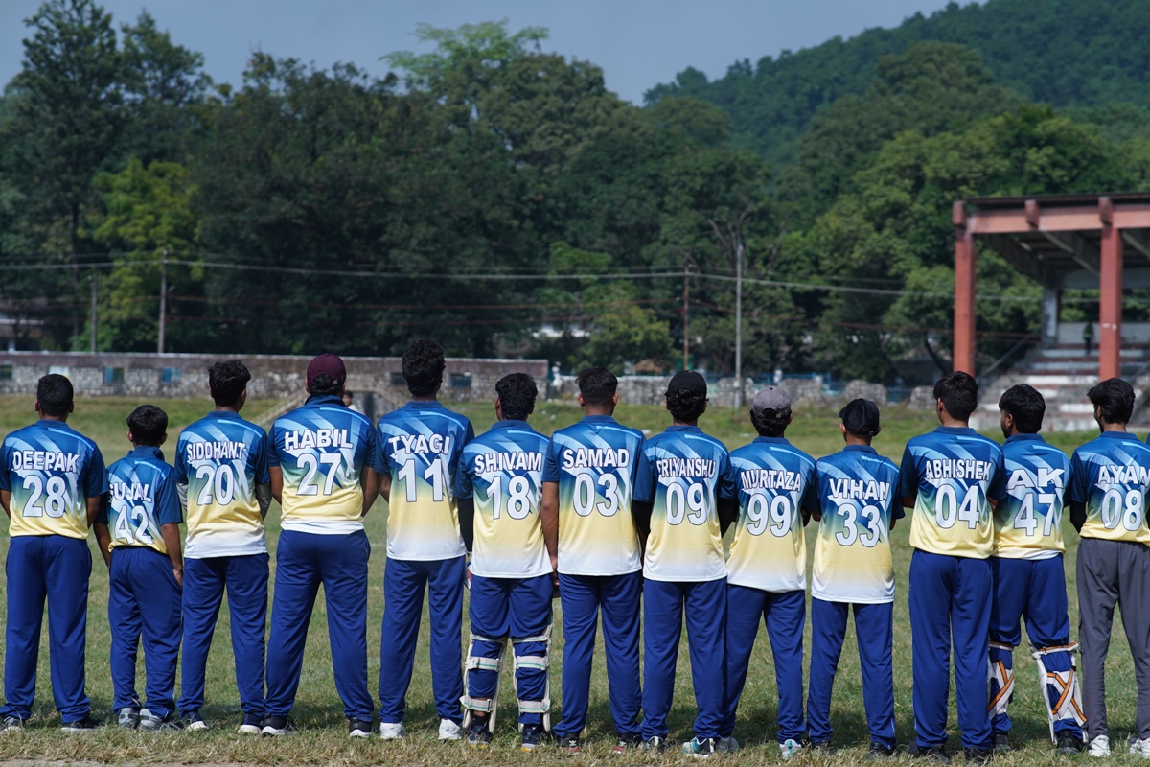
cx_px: 575
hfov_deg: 23.9
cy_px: 384
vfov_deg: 16.1
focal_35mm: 85
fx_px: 2715
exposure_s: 1/3200
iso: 160
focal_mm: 85
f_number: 3.2
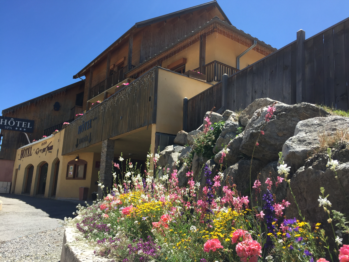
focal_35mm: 29
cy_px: 131
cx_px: 174
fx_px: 292
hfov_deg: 61.7
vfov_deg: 48.2
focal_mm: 4.15
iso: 32
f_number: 2.2
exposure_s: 1/1199
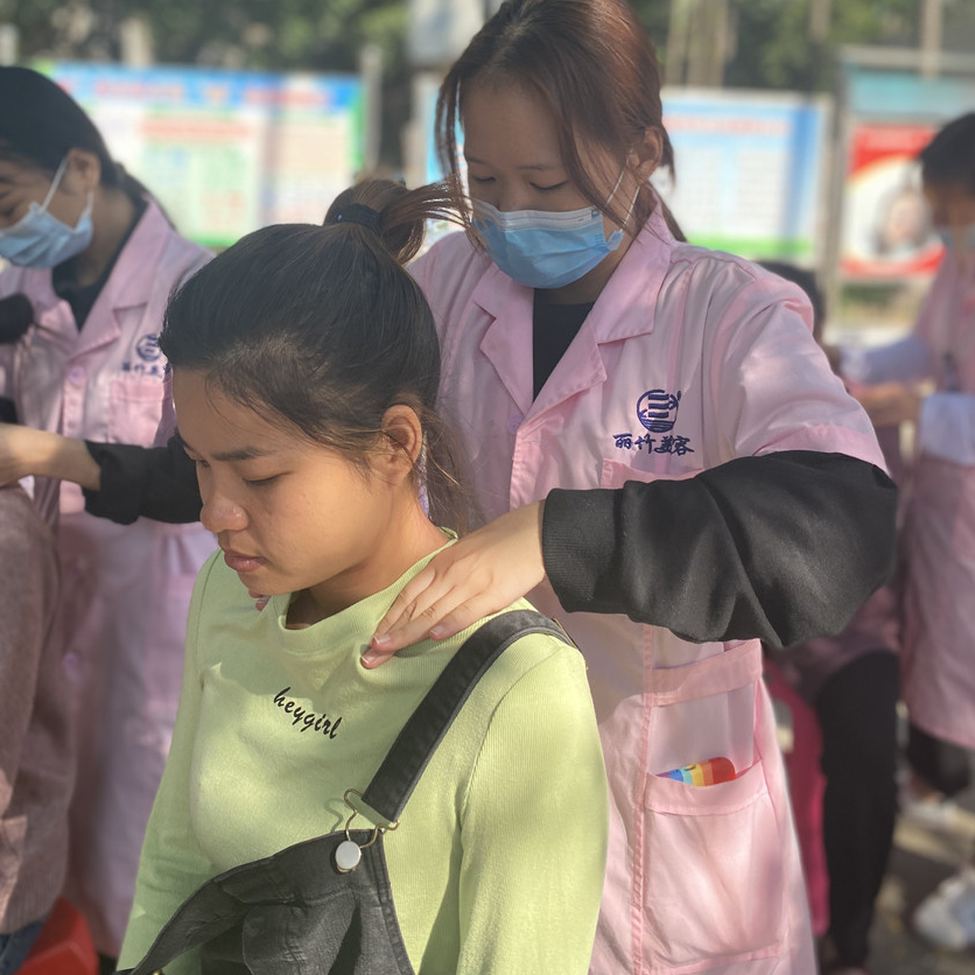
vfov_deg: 48.7
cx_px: 467
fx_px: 1052
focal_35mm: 33
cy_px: 303
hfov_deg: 49.7
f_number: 1.8
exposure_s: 1/693
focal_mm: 4.25
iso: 32
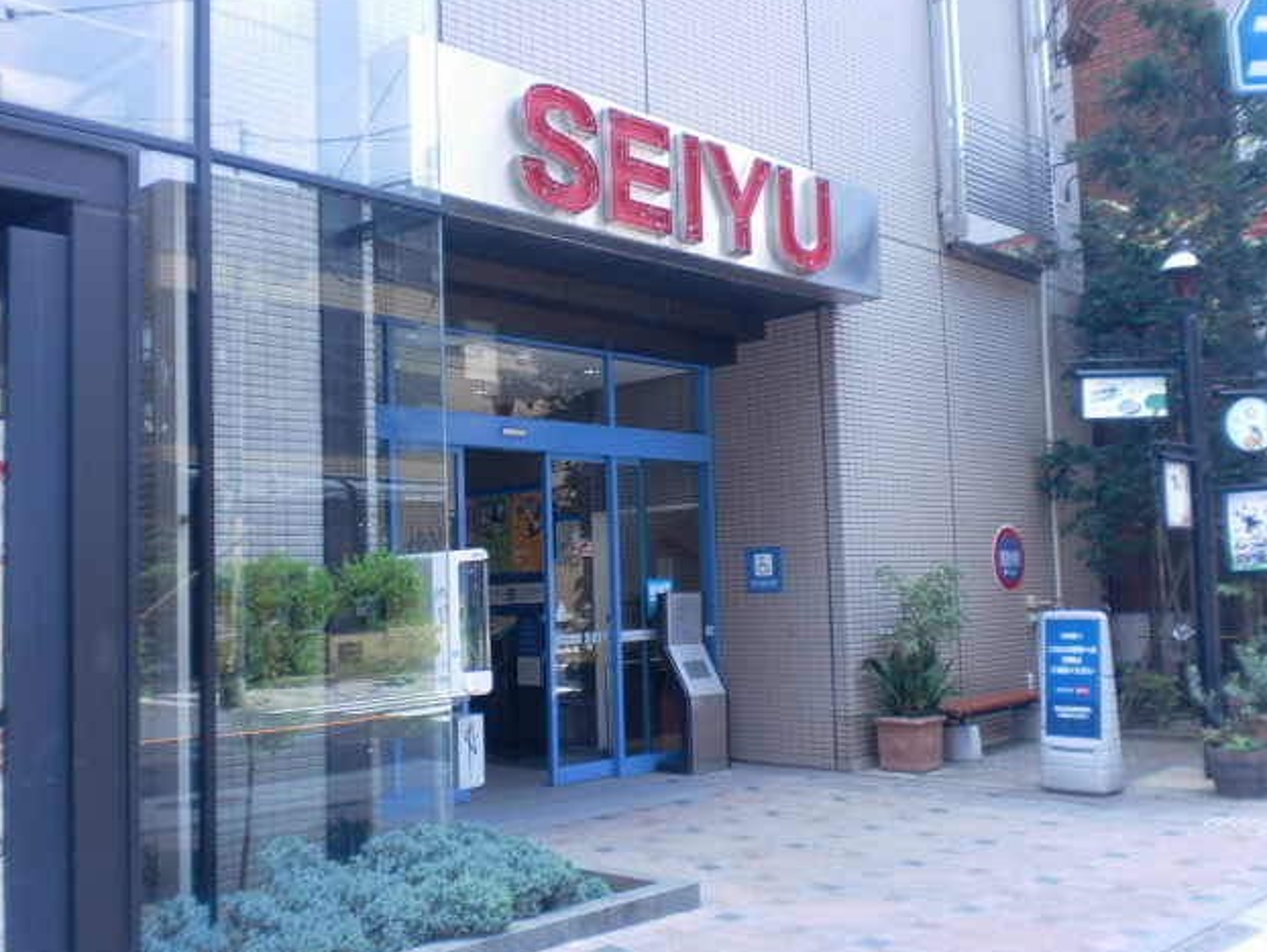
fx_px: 1318
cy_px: 477
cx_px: 634
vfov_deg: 39.7
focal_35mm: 36
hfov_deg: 51.3
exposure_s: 1/80
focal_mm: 6.3
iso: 64
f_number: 3.1
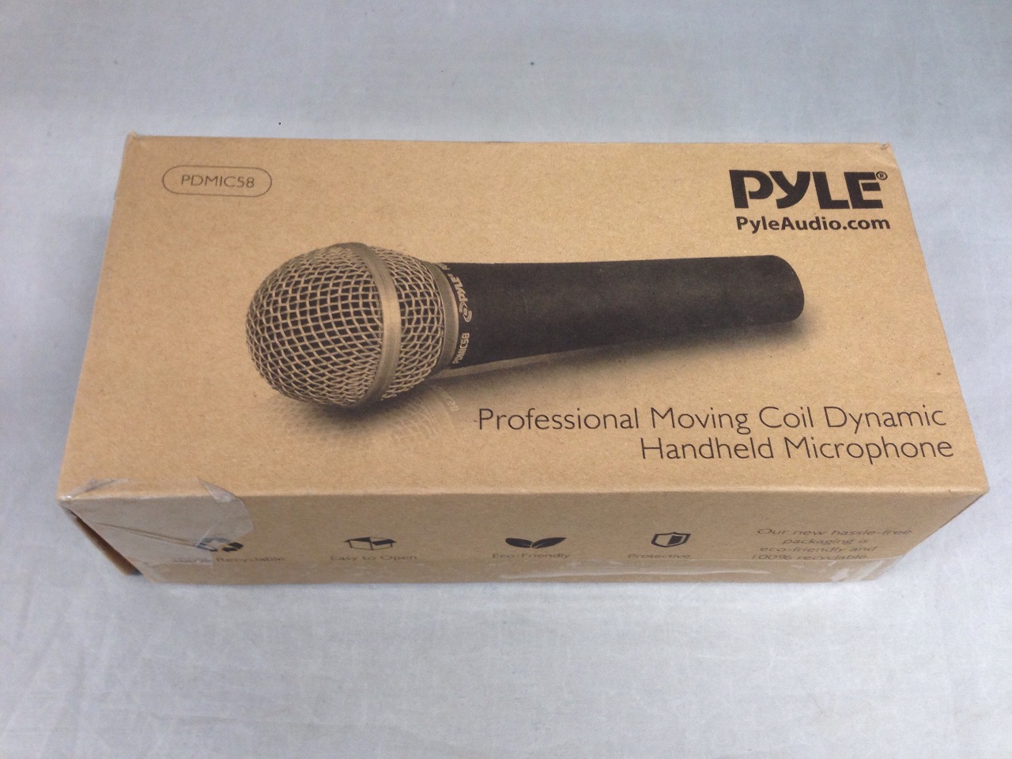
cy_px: 380
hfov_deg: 55.4
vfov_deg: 42.9
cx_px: 506
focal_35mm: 33
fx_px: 965
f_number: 2.4
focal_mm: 4.12
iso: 100
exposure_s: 1/20
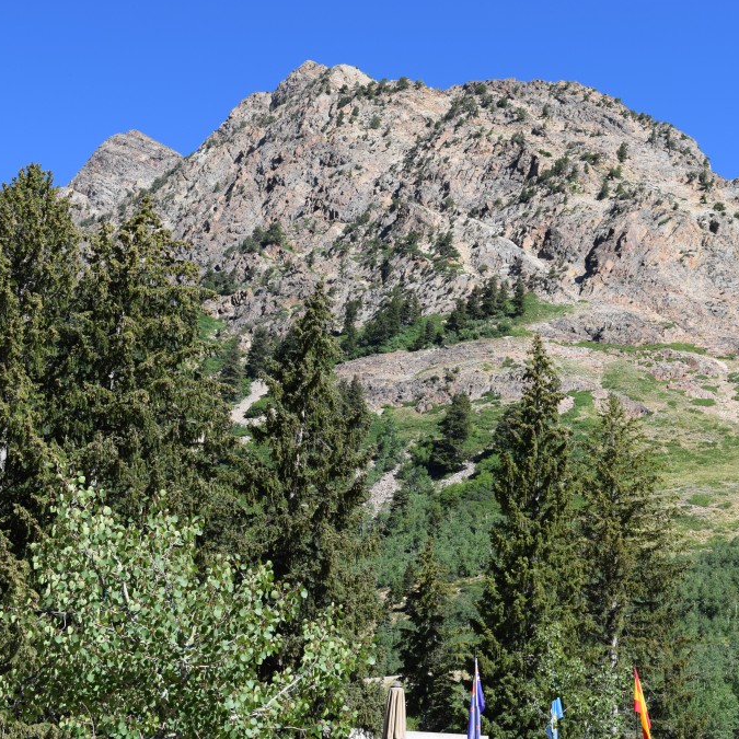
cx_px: 462
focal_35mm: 58
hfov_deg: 29.4
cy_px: 367
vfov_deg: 29.6
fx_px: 1401
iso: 200
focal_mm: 30
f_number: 9
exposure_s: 1/320
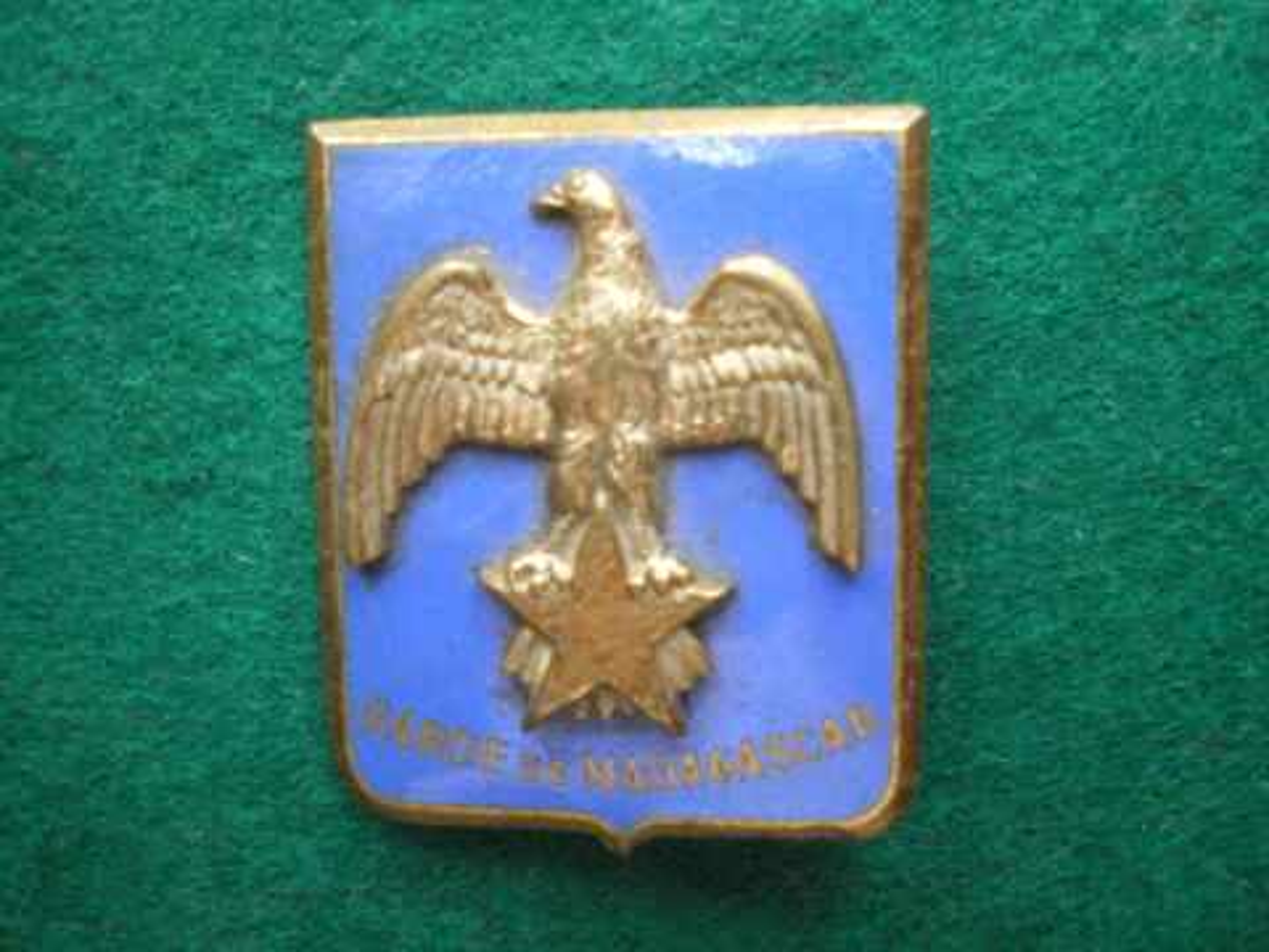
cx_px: 634
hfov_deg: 49.0
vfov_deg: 37.7
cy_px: 476
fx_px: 1393
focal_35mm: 38
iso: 400
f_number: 3.1
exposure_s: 1/25
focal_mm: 6.3
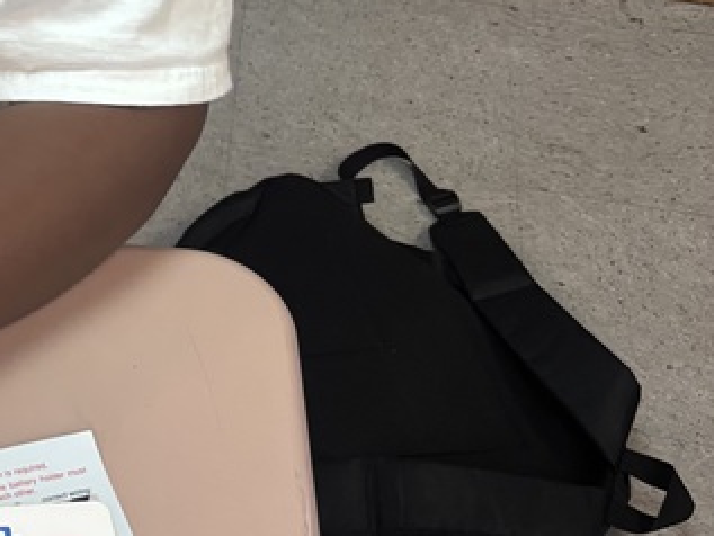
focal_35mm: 84
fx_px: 1733
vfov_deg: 17.2
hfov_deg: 21.6
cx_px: -144
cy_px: -5
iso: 250
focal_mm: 5.96
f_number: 1.6
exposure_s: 1/60
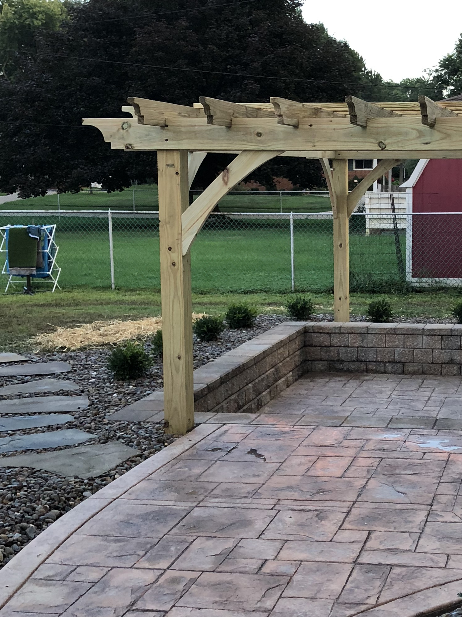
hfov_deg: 24.9
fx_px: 1015
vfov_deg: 33.8
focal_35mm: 57
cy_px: 286
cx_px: 414
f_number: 1.8
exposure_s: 1/30
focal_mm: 3.99
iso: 20
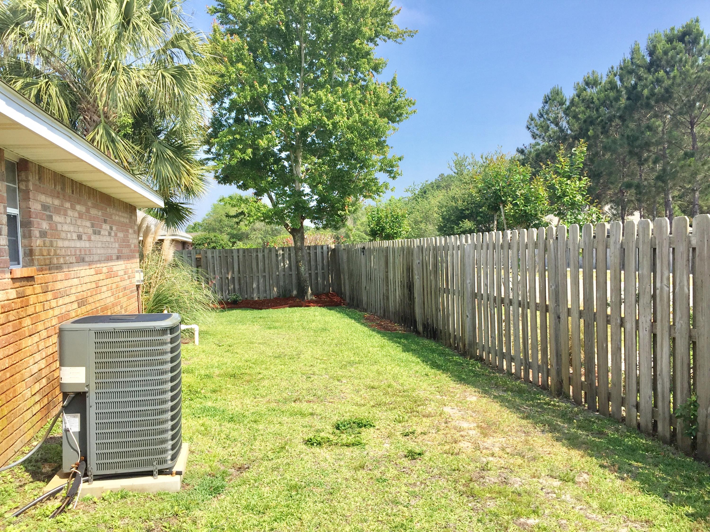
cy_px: 266
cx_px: 355
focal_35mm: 29
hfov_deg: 61.7
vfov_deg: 48.2
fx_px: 595
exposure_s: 1/1319
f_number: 2.2
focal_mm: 4.15
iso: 32
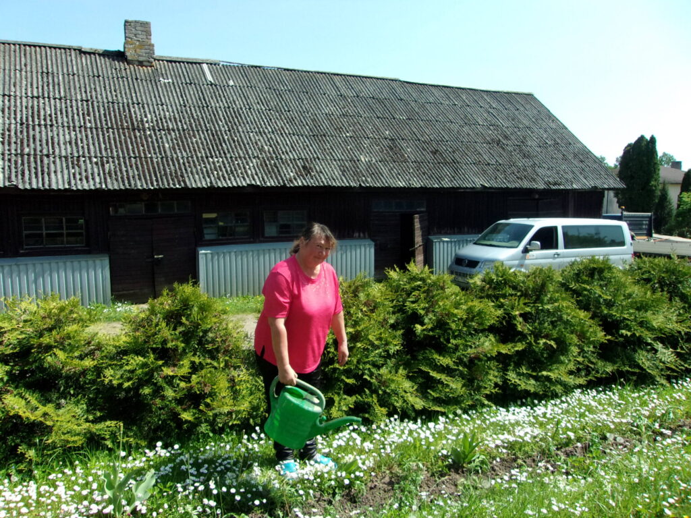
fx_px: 539
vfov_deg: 51.4
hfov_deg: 65.3
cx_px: 346
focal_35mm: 27
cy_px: 259
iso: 200
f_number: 10.4
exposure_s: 1/140
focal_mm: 4.9
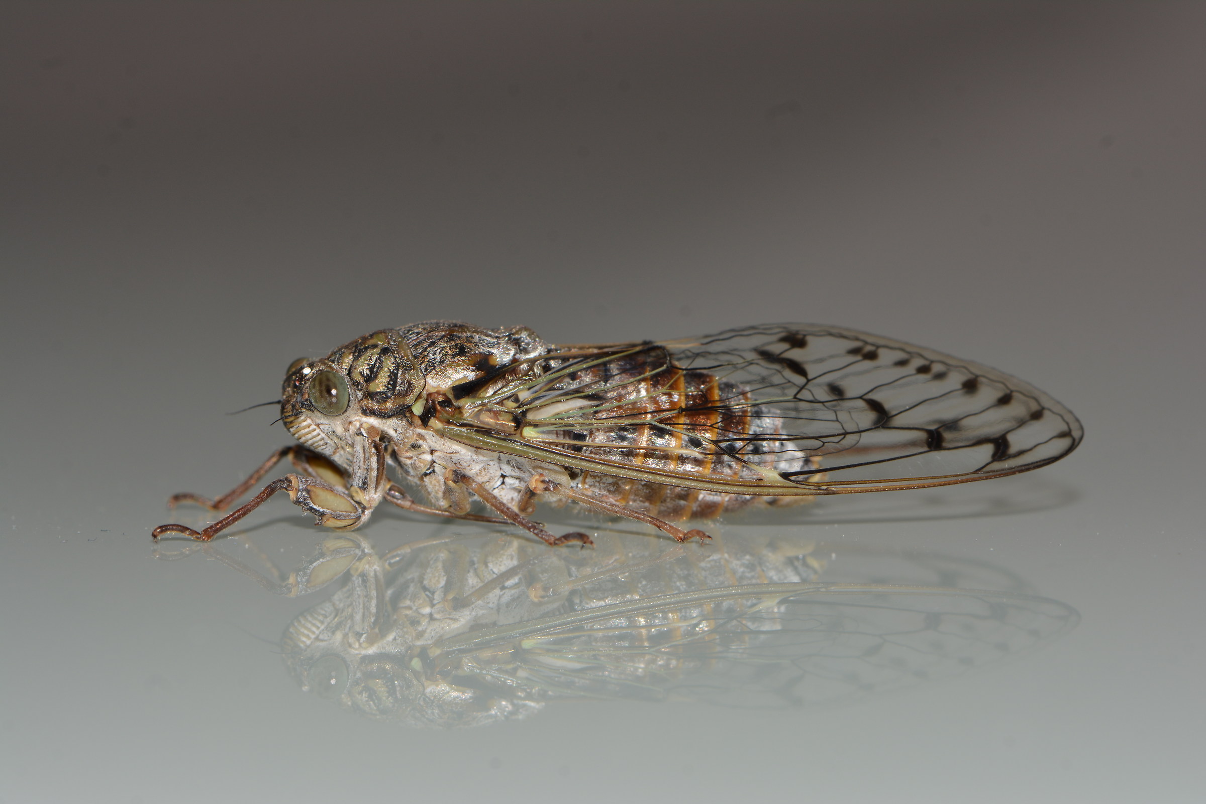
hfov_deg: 16.1
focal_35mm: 128
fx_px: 4271
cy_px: 402
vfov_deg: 10.8
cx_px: 603
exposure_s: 1/200
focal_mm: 85
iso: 100
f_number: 14
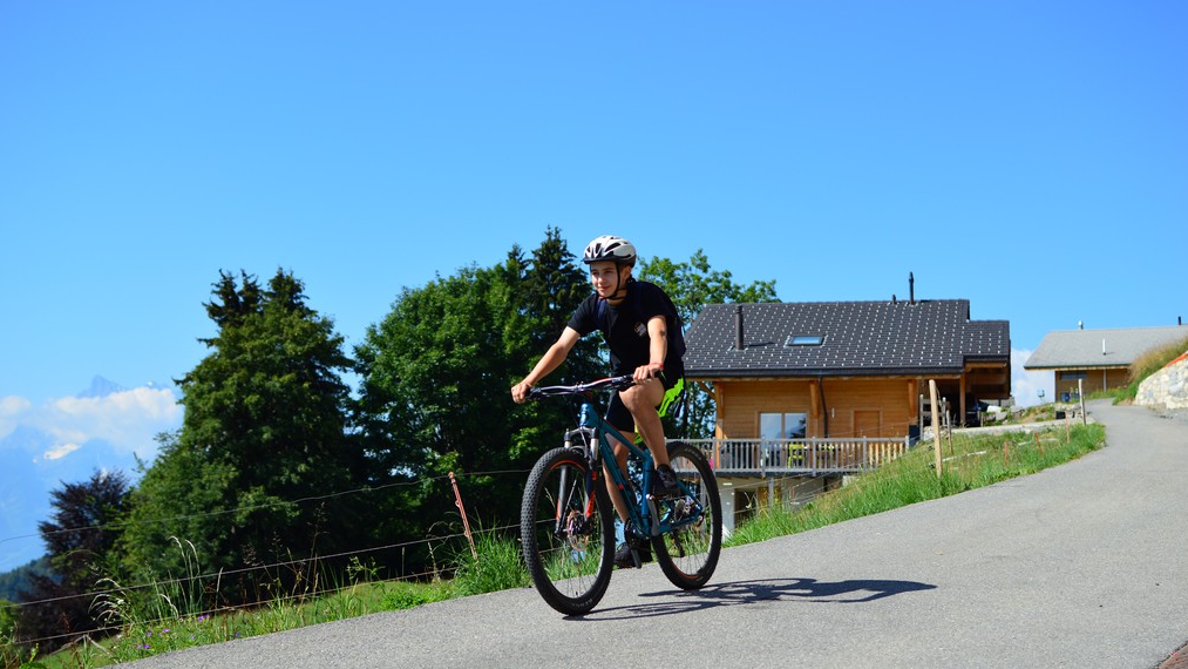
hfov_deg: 37.5
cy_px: 393
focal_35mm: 56
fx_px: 1749
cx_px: 595
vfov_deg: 21.6
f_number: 3.2
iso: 100
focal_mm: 35
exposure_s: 1/1250
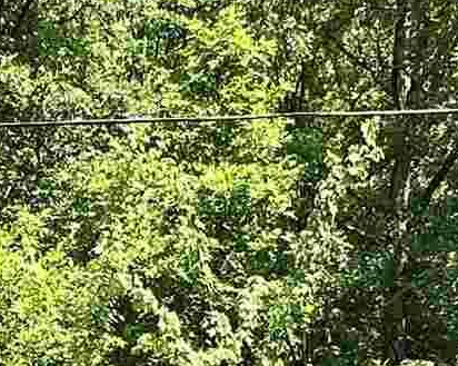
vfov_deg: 13.2
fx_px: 1382
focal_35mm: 102
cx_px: -69
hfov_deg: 18.0
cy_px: 714
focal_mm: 2.22
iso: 40
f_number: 2.2
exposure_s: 1/678
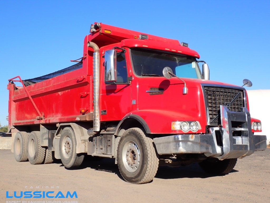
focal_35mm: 44
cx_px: 135
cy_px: 102
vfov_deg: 32.9
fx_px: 343
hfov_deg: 42.9
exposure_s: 1/800
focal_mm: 7.84
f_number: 4
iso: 100
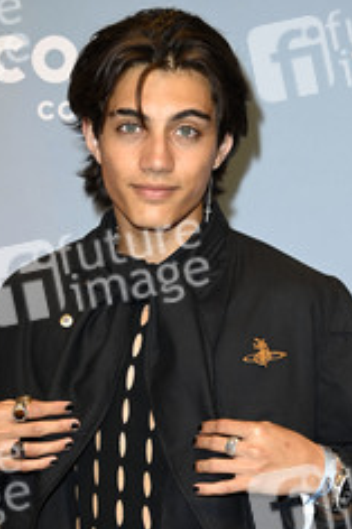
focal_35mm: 105
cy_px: 386
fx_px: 1542
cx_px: 159
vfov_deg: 19.4
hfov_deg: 13.0
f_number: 5.6
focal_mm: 62
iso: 400
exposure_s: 1/250
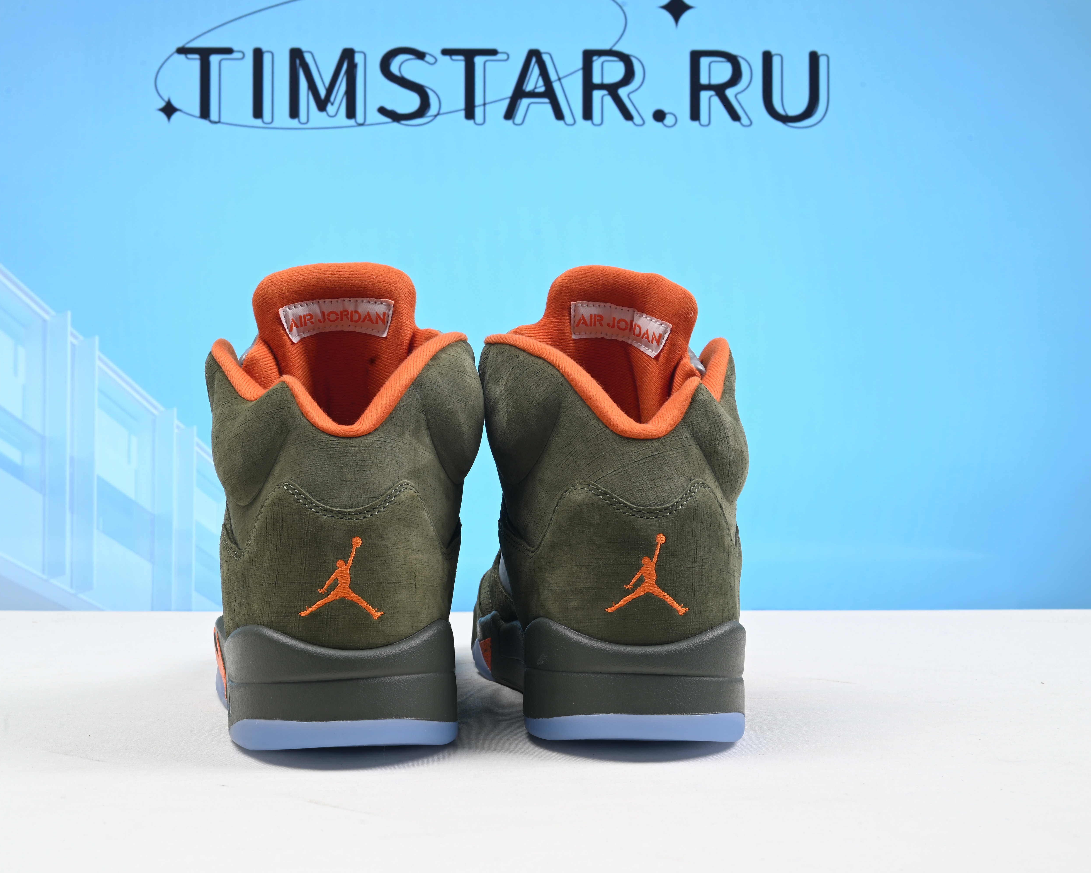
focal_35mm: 44
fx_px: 1421
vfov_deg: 34.2
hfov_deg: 41.8
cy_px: 437
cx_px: 447
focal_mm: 39
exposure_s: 1/2
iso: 100
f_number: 16
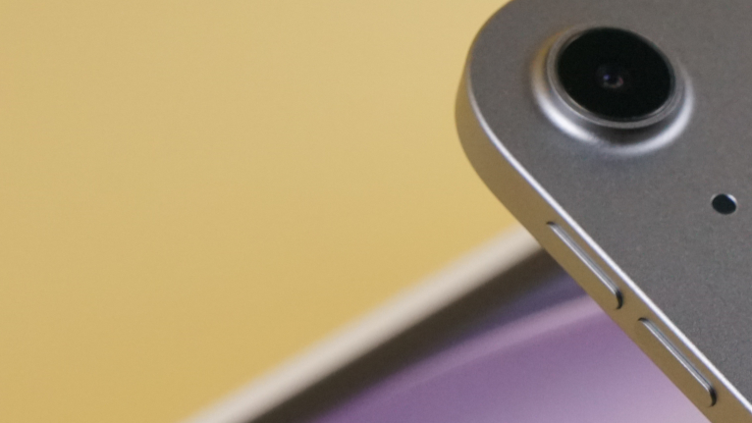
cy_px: 104
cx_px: 685
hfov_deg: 7.5
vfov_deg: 4.2
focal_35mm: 287
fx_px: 5723
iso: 2000
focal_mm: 70
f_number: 8
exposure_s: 1/100
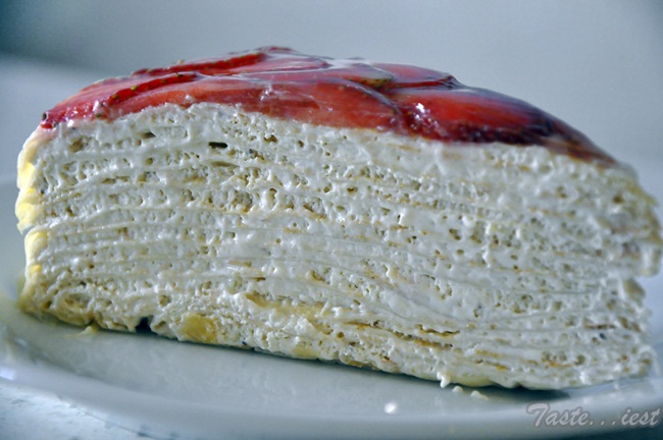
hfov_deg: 13.1
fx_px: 2898
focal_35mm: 158
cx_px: 332
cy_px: 220
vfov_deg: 8.7
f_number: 5.6
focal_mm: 105
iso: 3200
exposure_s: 1/100
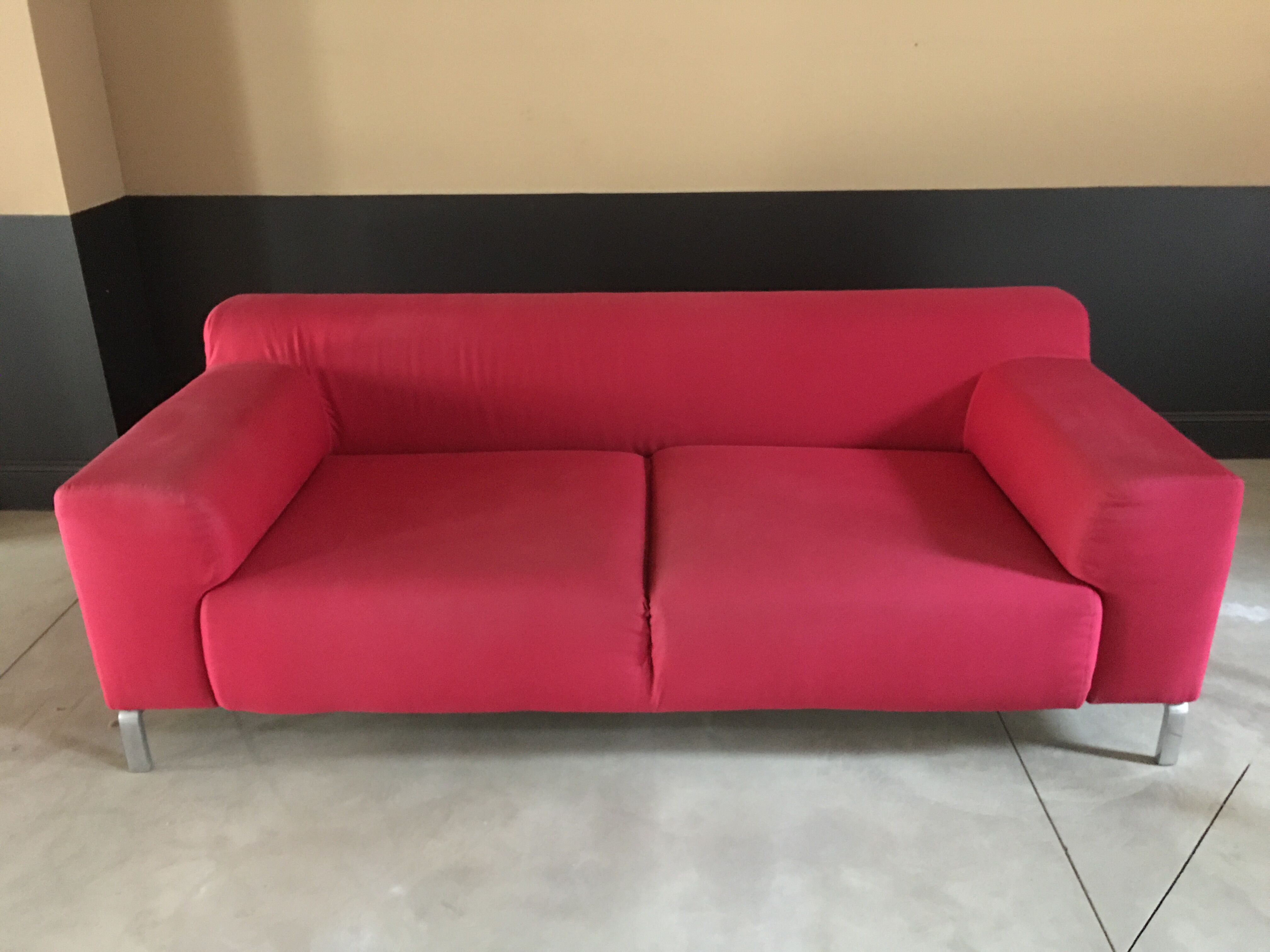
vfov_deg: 48.2
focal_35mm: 29
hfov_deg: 61.7
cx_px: 635
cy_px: 476
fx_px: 1064
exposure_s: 1/4
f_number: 2.2
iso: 160
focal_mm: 4.15
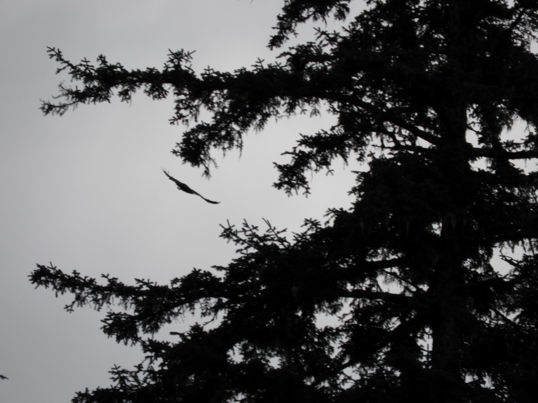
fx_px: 9325
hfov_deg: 3.3
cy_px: 202
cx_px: 269
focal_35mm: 600
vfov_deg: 2.5
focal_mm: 107.5
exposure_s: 1/800
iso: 100
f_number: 5.6
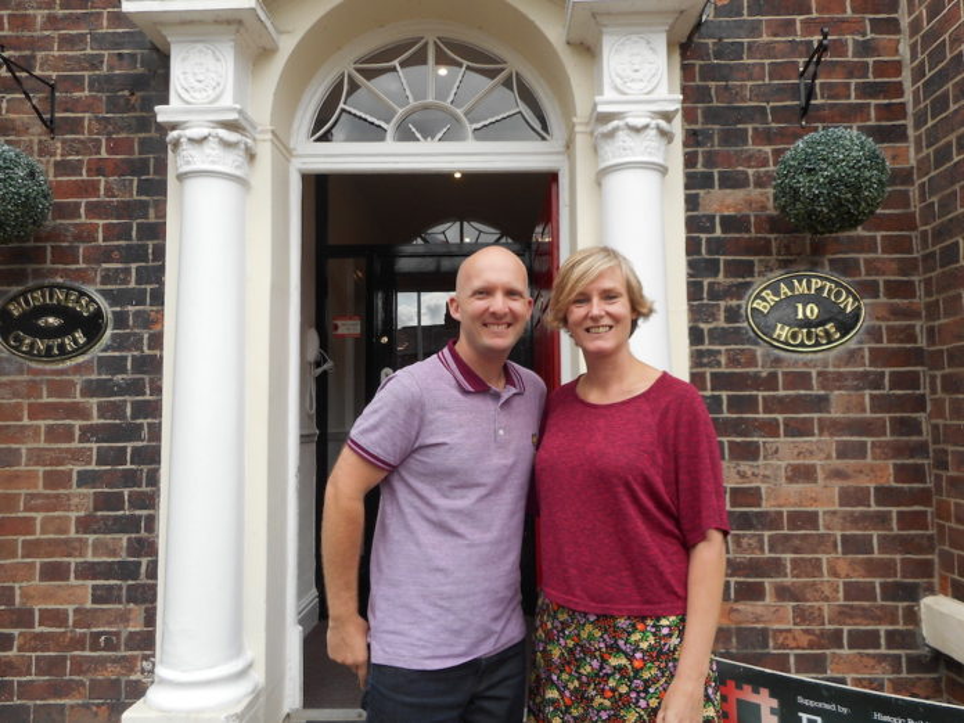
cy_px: 362
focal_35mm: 25
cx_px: 482
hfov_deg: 69.4
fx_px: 696
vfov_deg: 54.9
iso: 80
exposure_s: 1/160
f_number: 3.7
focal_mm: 4.5
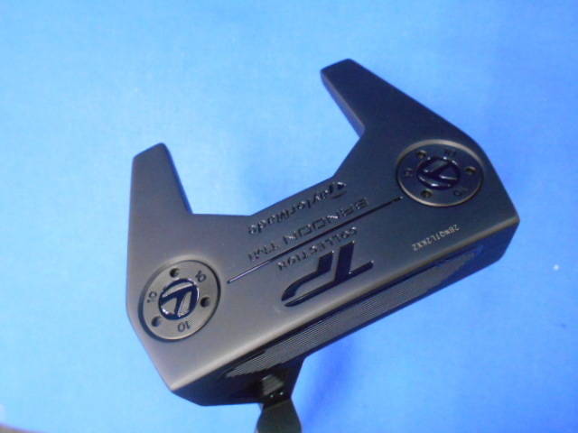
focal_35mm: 26
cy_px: 216
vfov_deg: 53.1
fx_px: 434
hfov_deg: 67.3
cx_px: 289
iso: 800
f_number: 3.2
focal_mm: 4.6
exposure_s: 1/40
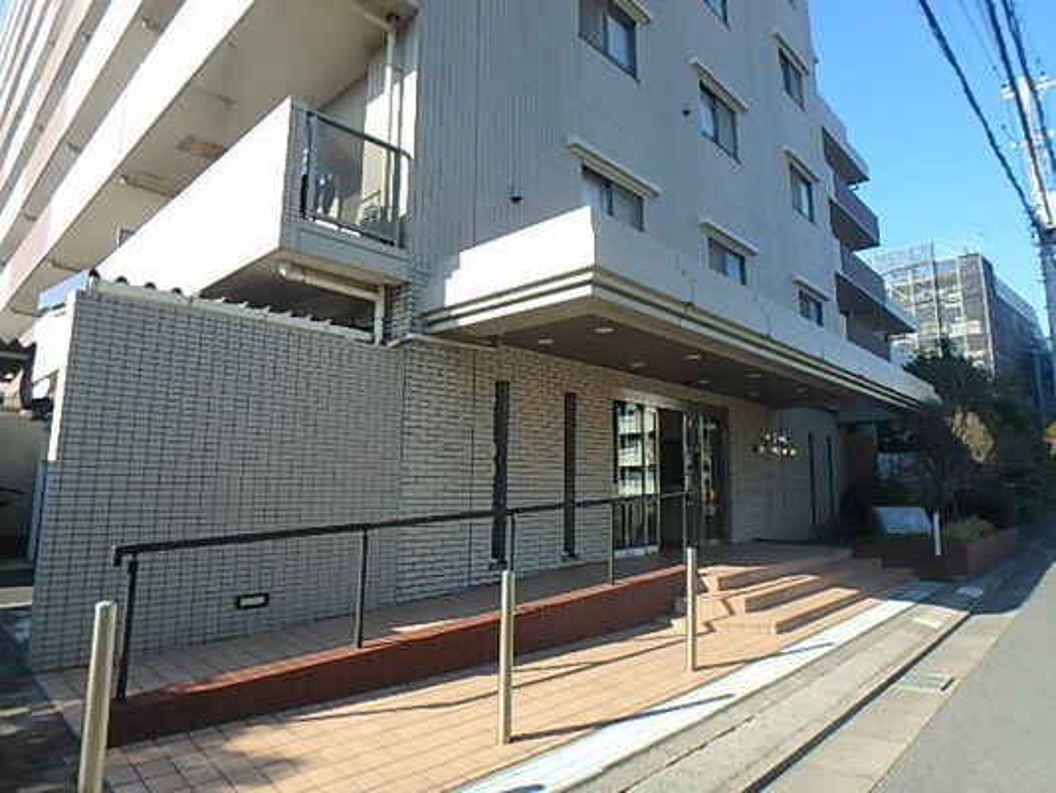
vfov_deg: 63.5
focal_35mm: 21
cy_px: 396
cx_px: 528
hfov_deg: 79.0
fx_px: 641
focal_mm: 3.7
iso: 125
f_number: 3.5
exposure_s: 1/500
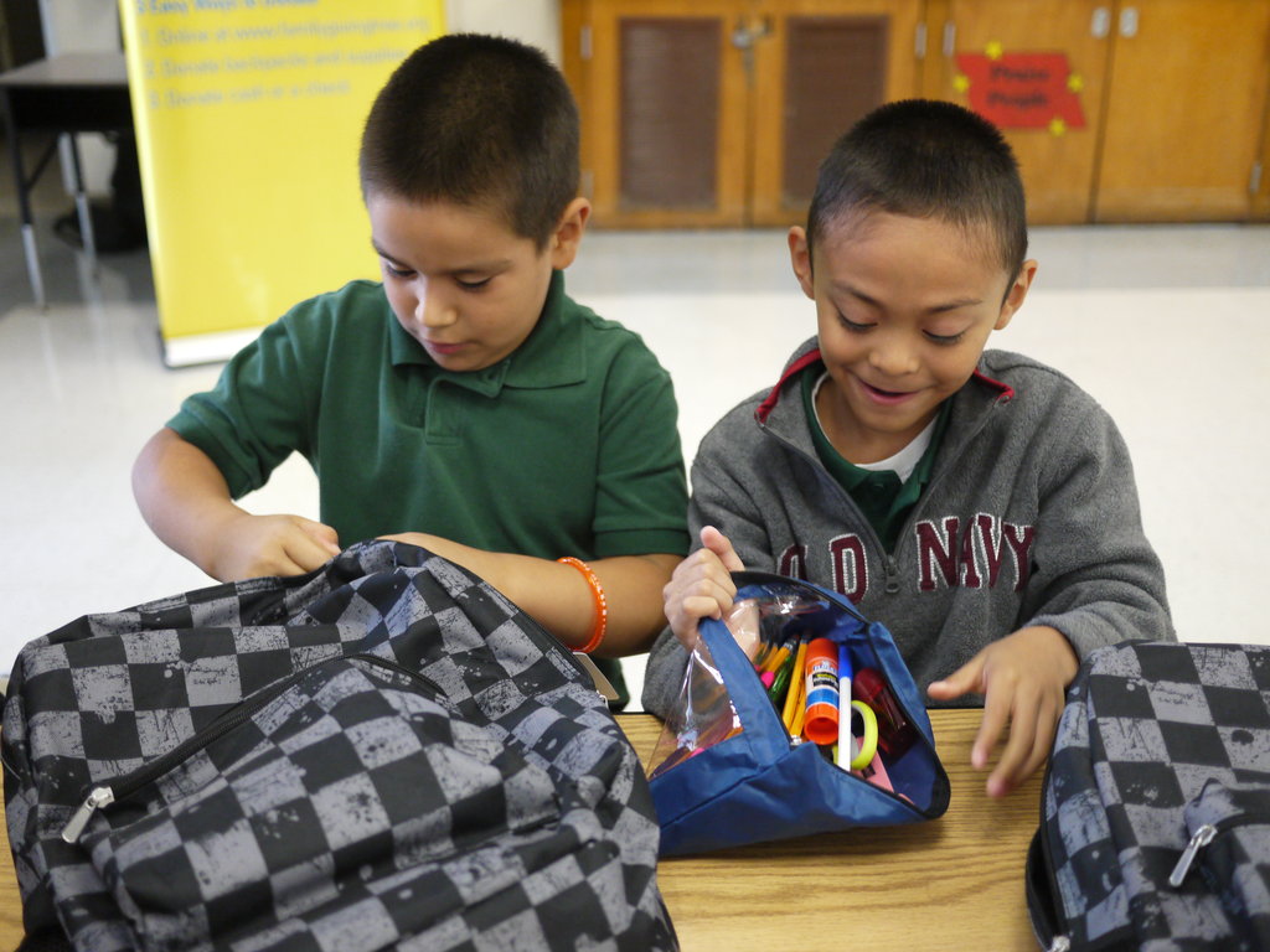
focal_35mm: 40
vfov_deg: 36.0
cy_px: 476
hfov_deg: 46.8
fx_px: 1468
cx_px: 635
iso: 800
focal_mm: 20
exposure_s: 1/125
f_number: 1.7
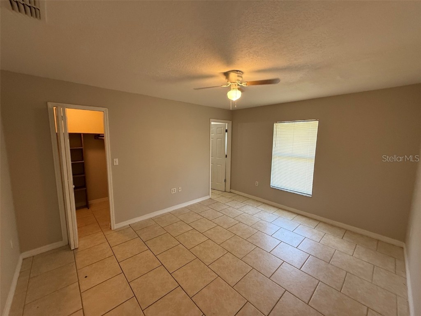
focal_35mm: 14
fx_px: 170
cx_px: 210
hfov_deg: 102.1
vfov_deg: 85.7
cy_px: 158
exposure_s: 1/120
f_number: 2.2
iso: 320
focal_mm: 2.22
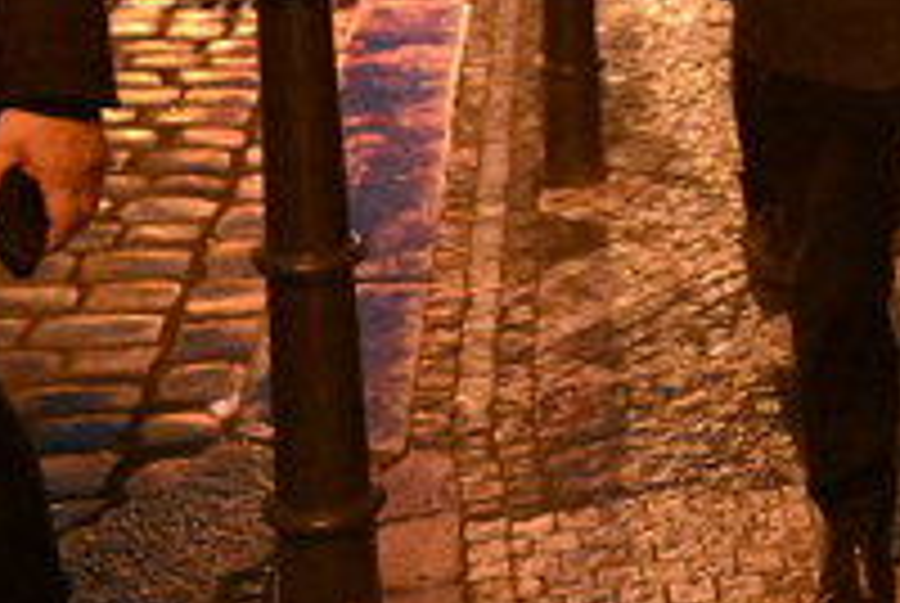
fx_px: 2328
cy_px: -68
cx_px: 1094
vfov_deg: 14.4
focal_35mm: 93
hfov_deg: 20.4
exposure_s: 1/125
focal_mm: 27
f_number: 2.8
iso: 32000
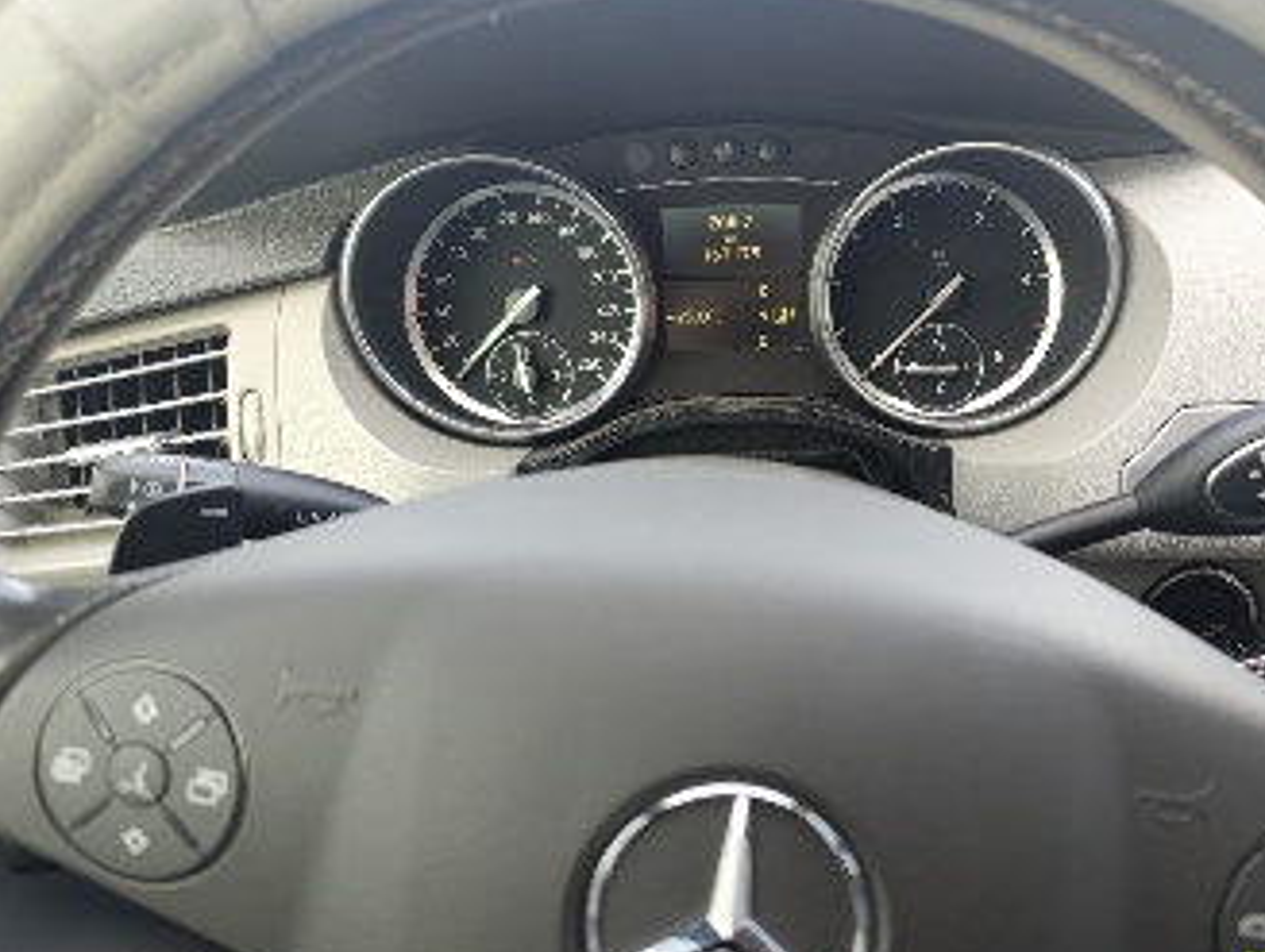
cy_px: 497
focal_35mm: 29
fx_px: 1061
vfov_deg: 48.3
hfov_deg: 61.3
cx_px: 729
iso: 250
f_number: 1.6
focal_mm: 6.14
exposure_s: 1/100
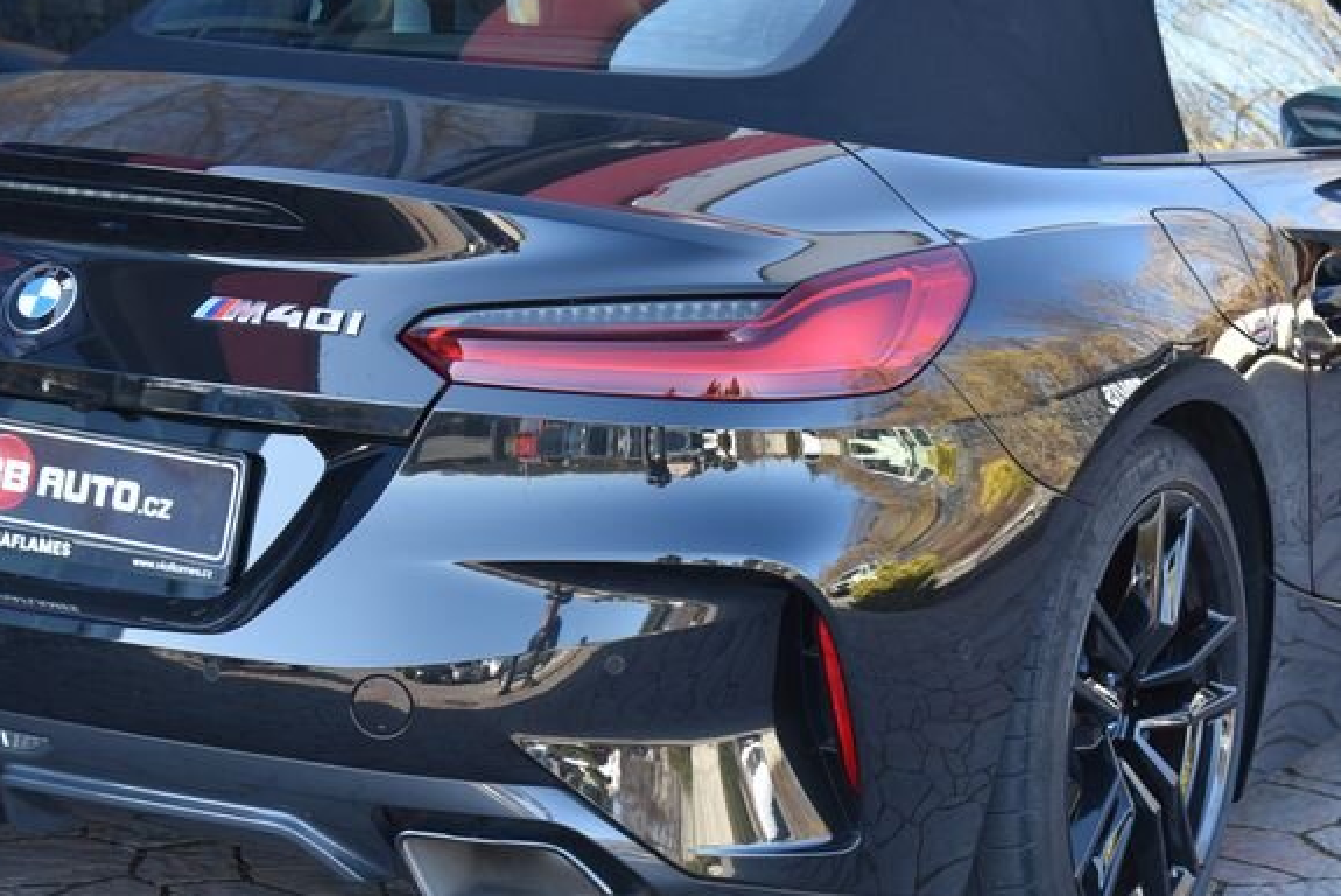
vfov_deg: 15.4
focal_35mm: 89
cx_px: 651
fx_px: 3317
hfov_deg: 22.9
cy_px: 387
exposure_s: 1/125
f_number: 5.6
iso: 500
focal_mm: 50
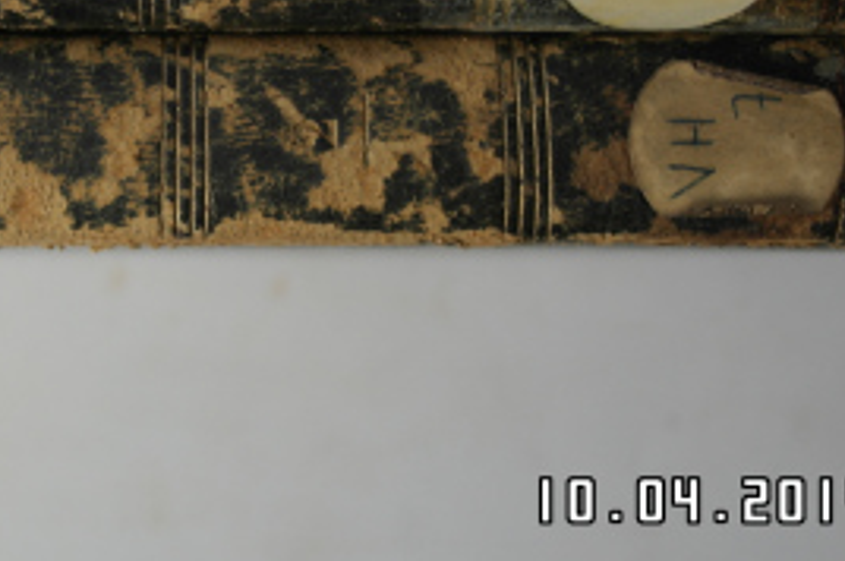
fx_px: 1735
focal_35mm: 74
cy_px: 9
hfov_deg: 26.4
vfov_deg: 18.0
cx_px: 66
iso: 200
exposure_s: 1/20
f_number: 3.5
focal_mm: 22
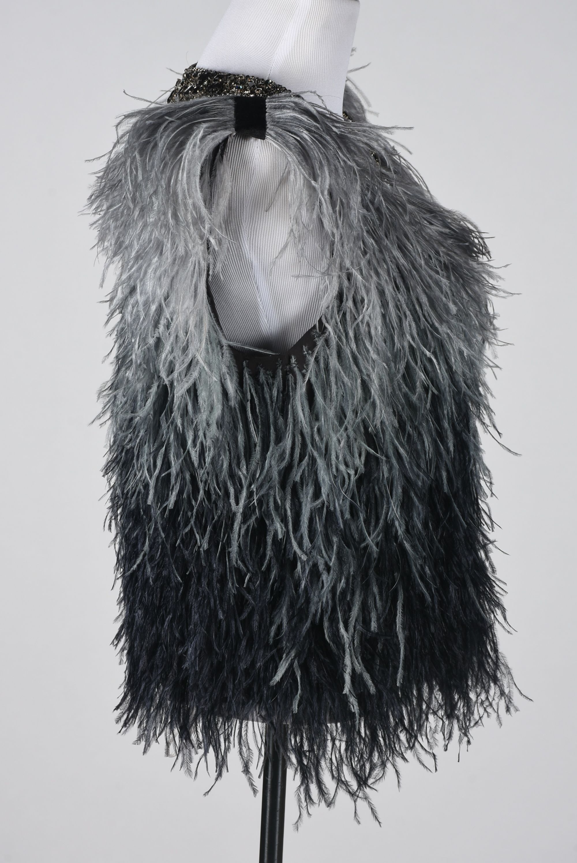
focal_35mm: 112
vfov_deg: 18.2
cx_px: 288
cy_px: 432
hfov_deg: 12.2
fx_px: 2699
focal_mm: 75
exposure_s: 1/125
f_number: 13
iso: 200
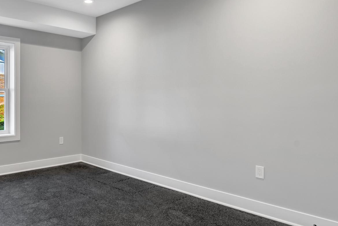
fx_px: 263
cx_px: 97
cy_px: 101
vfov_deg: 46.3
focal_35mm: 28
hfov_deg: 62.8
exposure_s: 1/40
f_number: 8
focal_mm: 16
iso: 1250
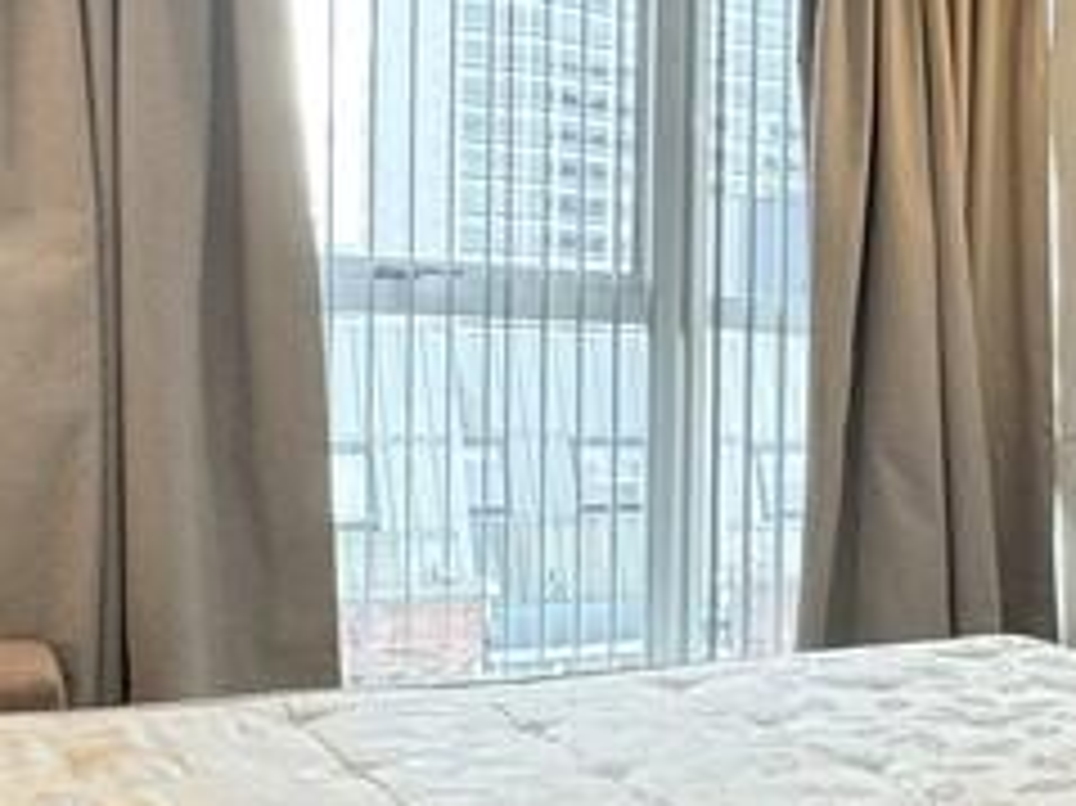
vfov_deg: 24.4
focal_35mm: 60
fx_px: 1864
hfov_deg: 27.0
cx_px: 1405
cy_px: 459
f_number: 2.2
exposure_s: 1/100
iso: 160
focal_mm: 2.22
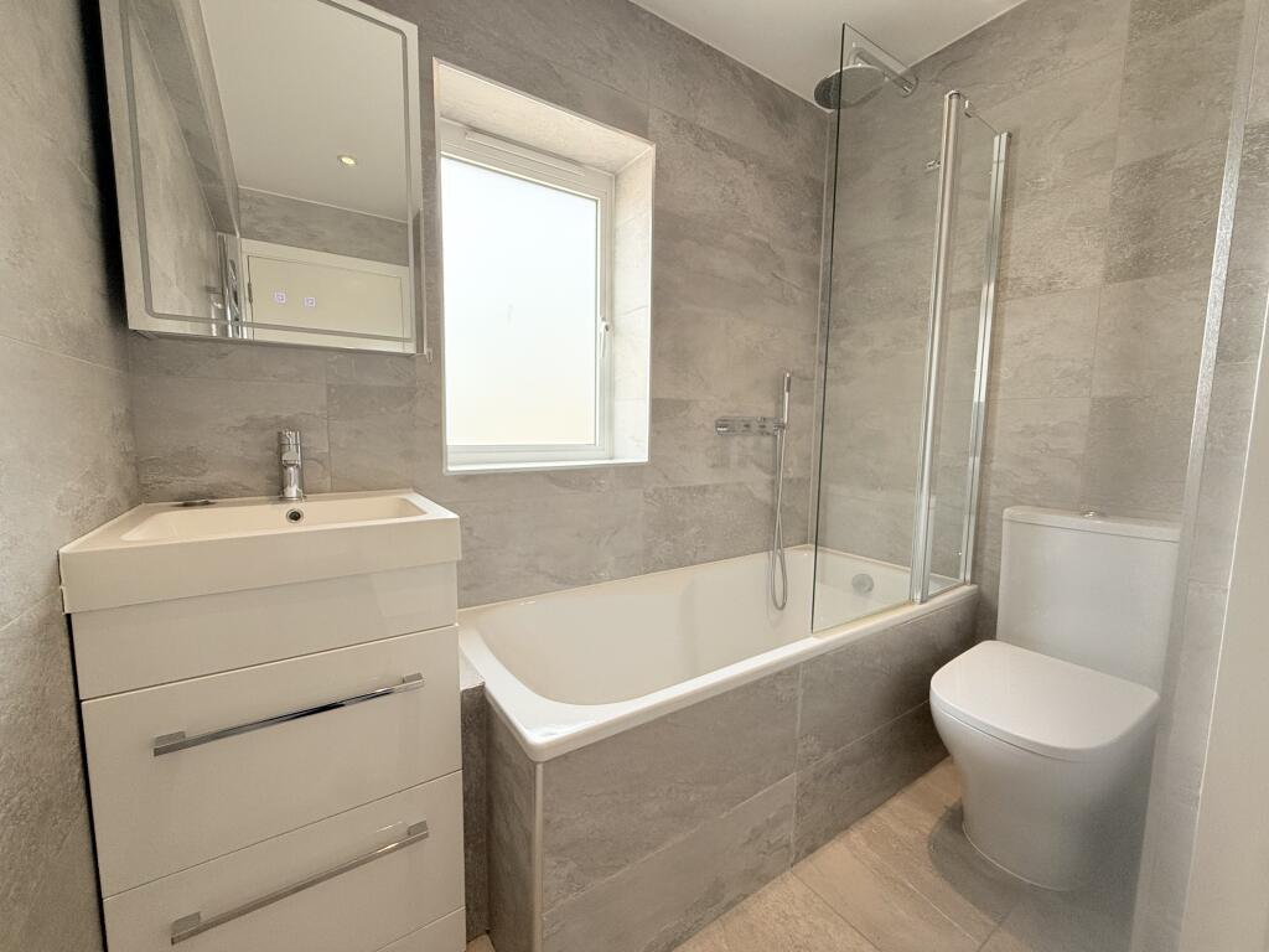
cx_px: 634
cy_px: 476
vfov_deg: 85.7
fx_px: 513
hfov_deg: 102.1
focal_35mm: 14
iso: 64
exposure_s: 1/163
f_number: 2.2
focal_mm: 2.22
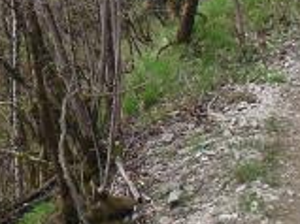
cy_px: -118
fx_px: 1212
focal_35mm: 140
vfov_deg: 10.2
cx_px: -43
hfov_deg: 13.8
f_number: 2.8
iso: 64
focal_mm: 5.7
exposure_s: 1/100
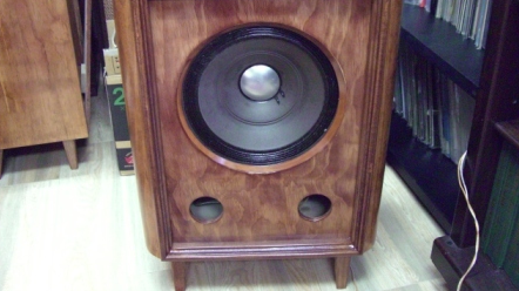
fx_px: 578
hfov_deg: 48.4
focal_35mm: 42
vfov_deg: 28.2
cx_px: 262
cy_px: 106
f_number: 2.8
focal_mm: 7.9
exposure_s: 1/50
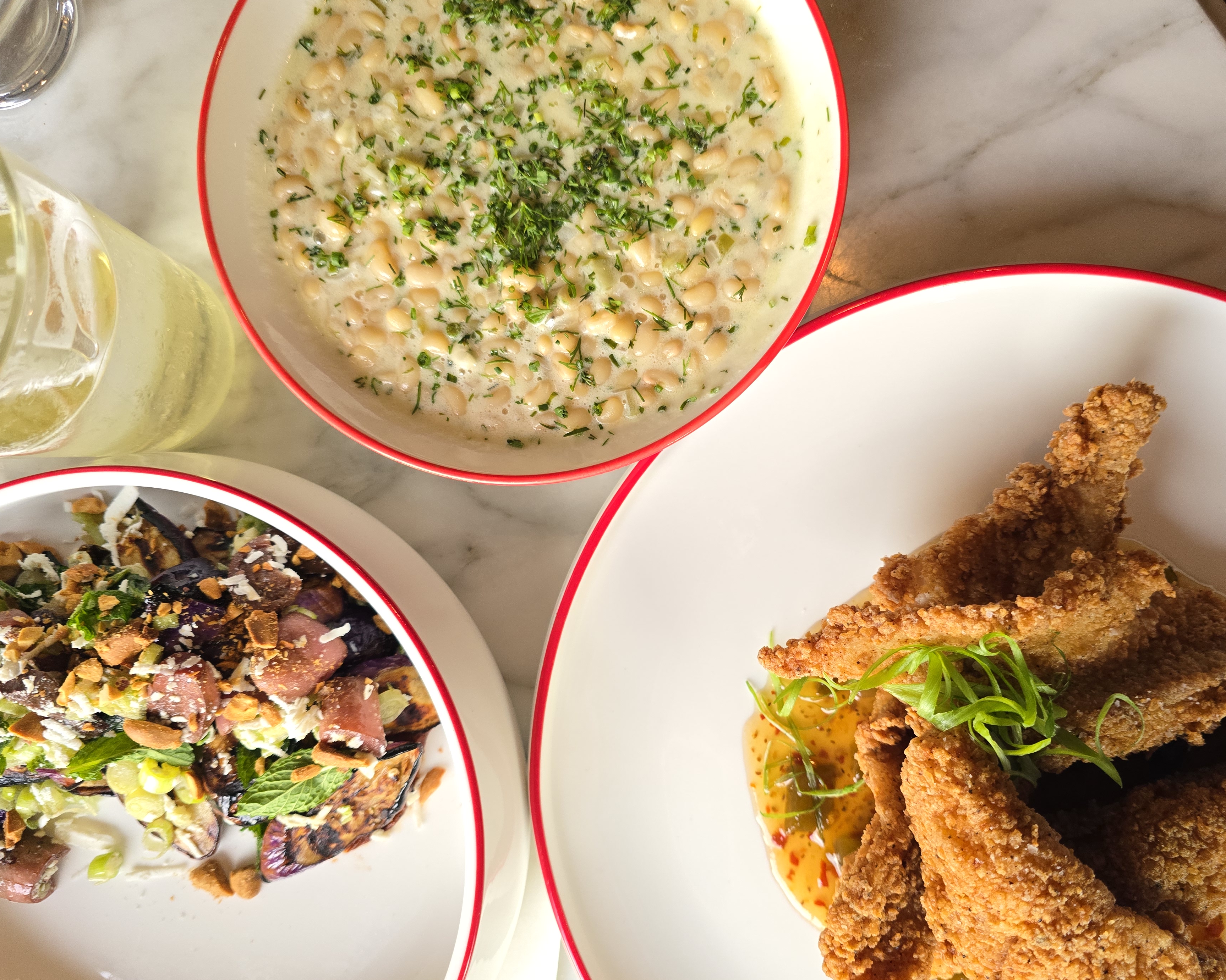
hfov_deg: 65.9
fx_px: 943
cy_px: 523
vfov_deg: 54.9
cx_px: 666
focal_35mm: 26
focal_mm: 6.3
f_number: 1.7
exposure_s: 1/60
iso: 250
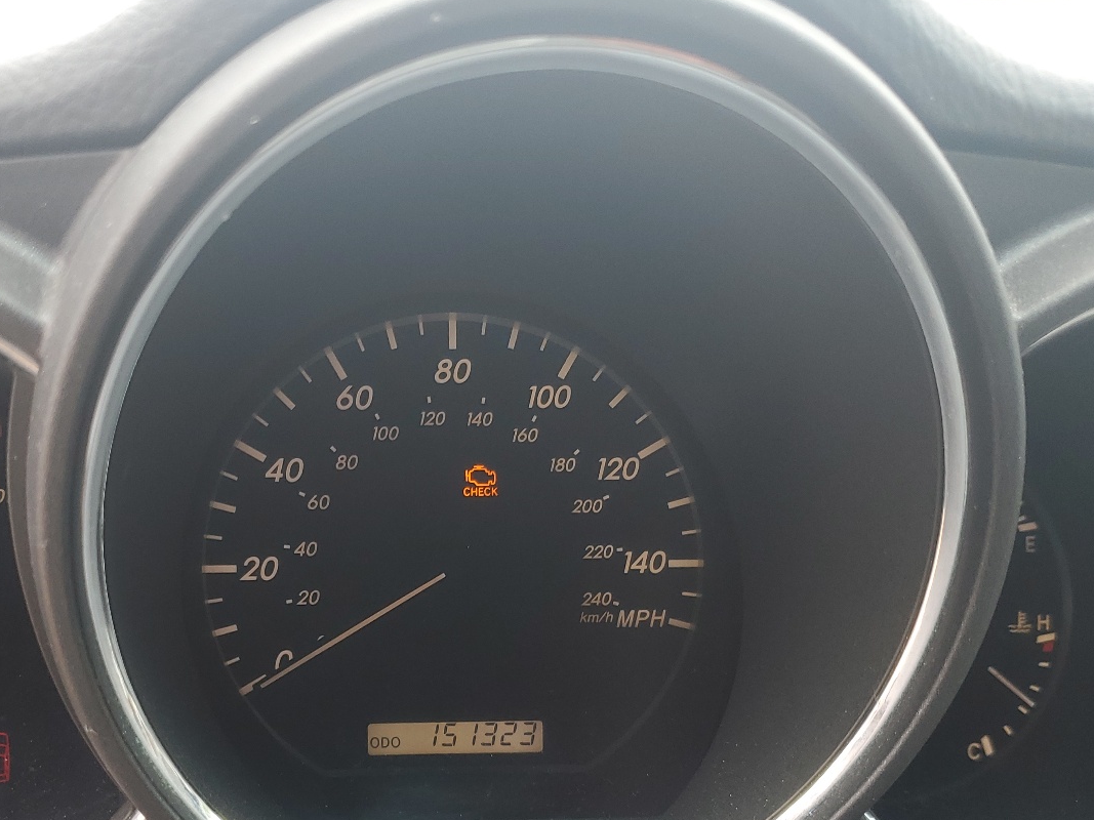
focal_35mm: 39
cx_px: 399
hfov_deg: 47.4
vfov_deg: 36.4
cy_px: 555
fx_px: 1232
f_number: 1.5
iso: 50
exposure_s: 1/147
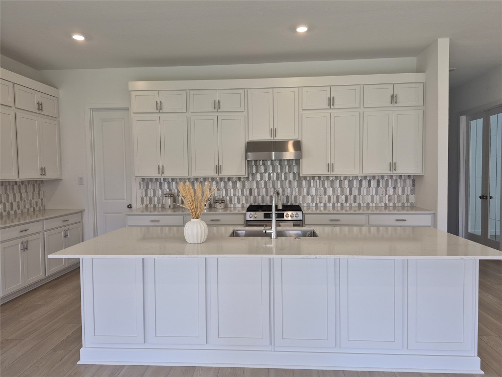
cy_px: 188
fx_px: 334
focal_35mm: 23
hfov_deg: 73.9
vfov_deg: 58.9
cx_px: 251
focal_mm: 5.4
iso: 25
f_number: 1.8
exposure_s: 1/60
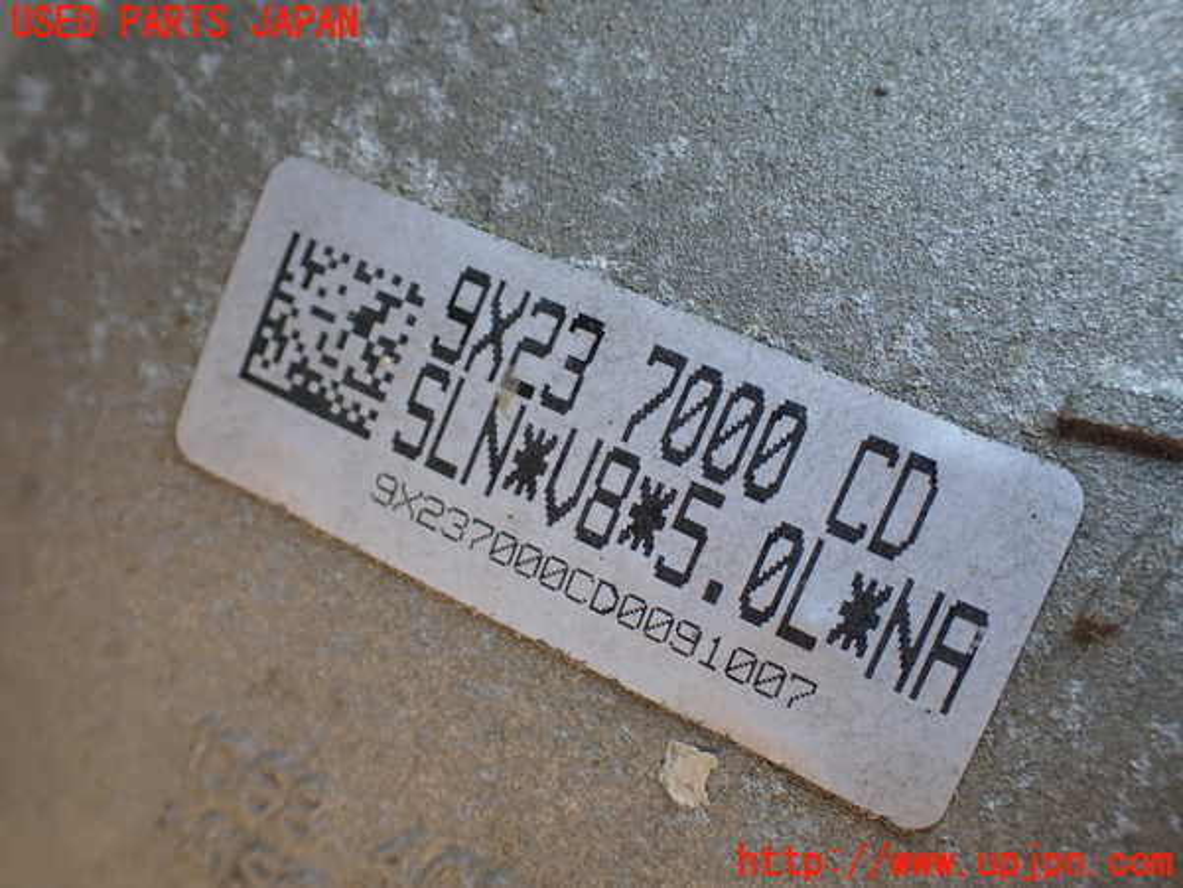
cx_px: 592
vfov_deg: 46.8
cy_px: 444
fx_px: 1025
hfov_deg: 60.0
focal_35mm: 30
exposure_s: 1/200
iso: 100
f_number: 2.3
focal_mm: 5.4
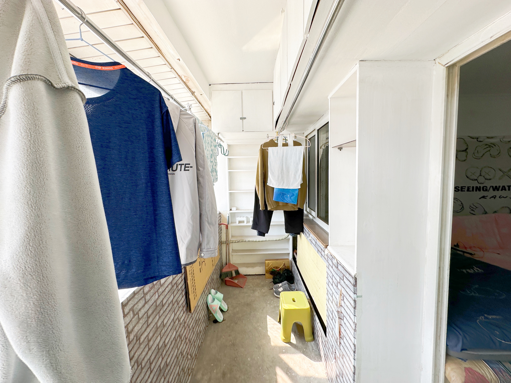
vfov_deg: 85.7
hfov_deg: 102.1
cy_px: 192
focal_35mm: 14
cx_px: 256
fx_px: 207
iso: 50
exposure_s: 1/99
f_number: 2.2
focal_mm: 2.22
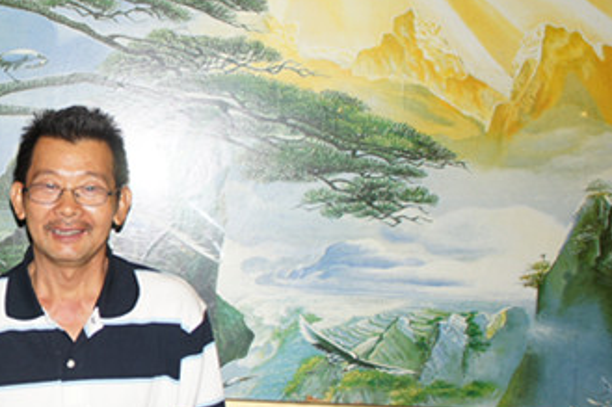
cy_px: 230
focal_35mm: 64
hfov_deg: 28.7
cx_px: -47
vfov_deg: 21.2
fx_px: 1087
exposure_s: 1/60
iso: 200
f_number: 3.5
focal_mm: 18
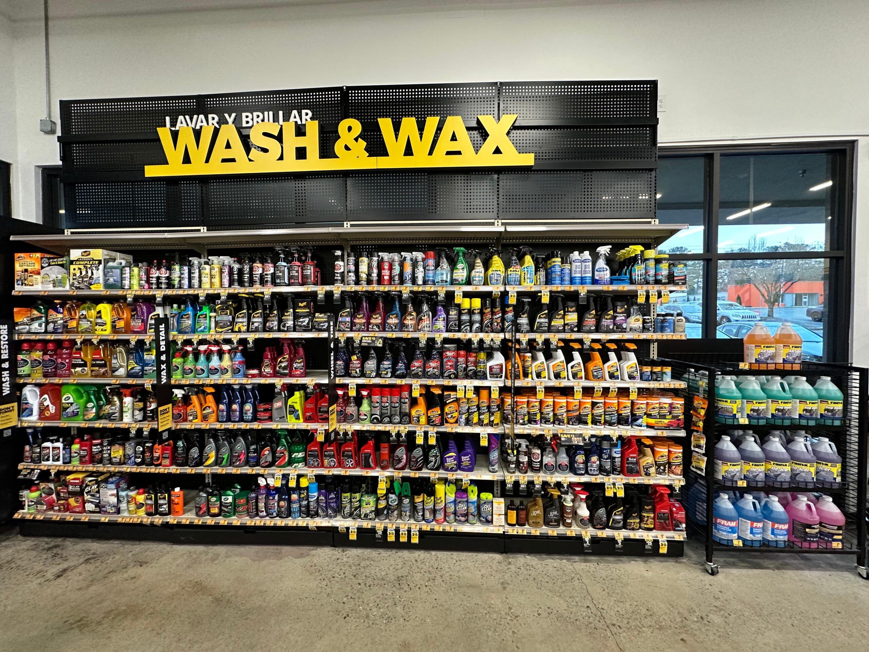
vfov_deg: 85.7
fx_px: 351
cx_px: 434
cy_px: 326
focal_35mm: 14
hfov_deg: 102.1
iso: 320
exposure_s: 1/120
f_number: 2.2
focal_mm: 2.22
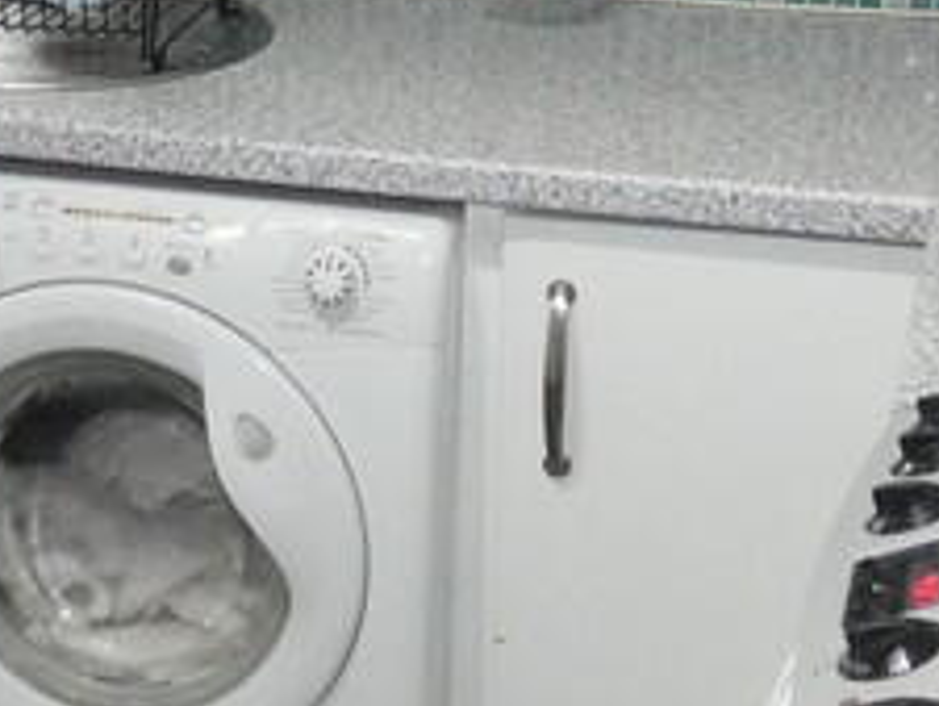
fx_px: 2470
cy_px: 242
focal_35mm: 91
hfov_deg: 21.2
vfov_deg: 16.2
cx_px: 138
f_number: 2.8
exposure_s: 1/60
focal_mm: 3.6
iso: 500
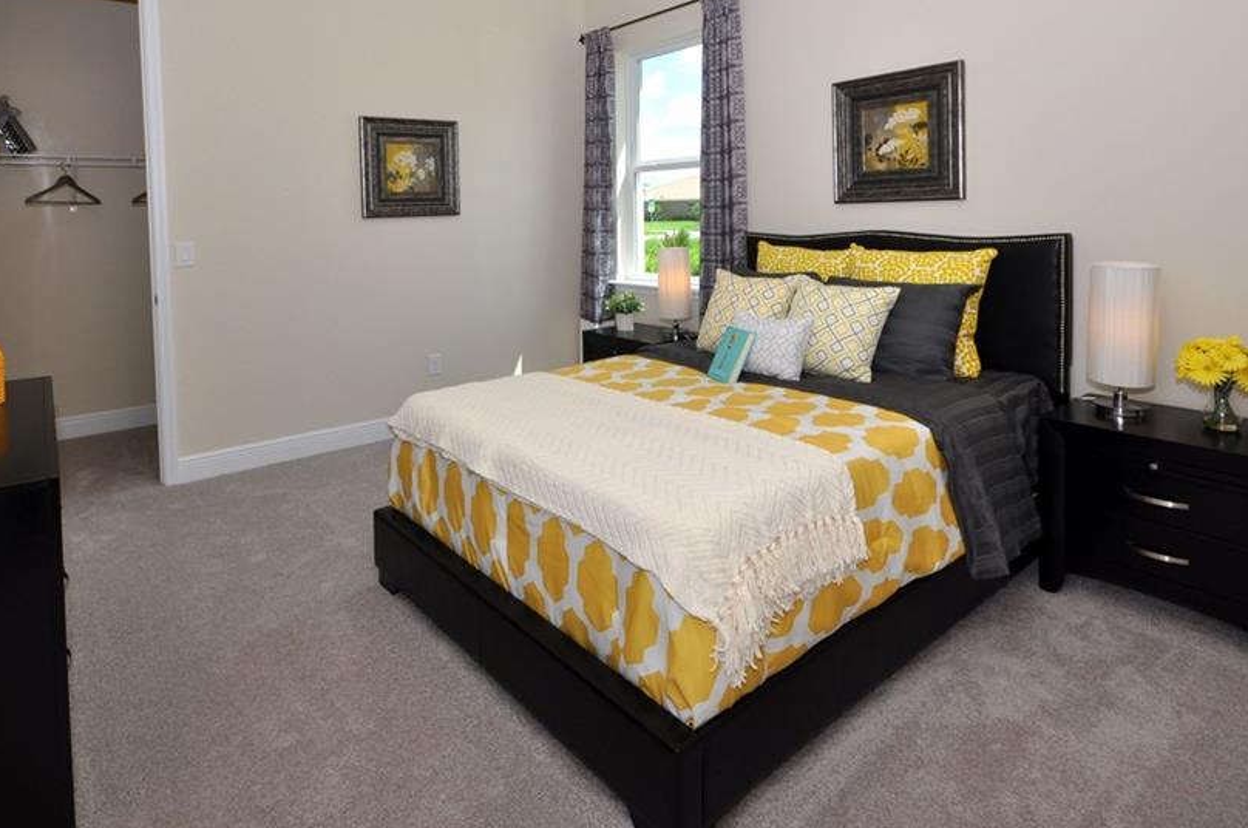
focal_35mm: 19
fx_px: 658
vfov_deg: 63.5
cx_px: 561
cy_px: 314
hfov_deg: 86.7
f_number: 8
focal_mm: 10
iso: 200
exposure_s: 1/160
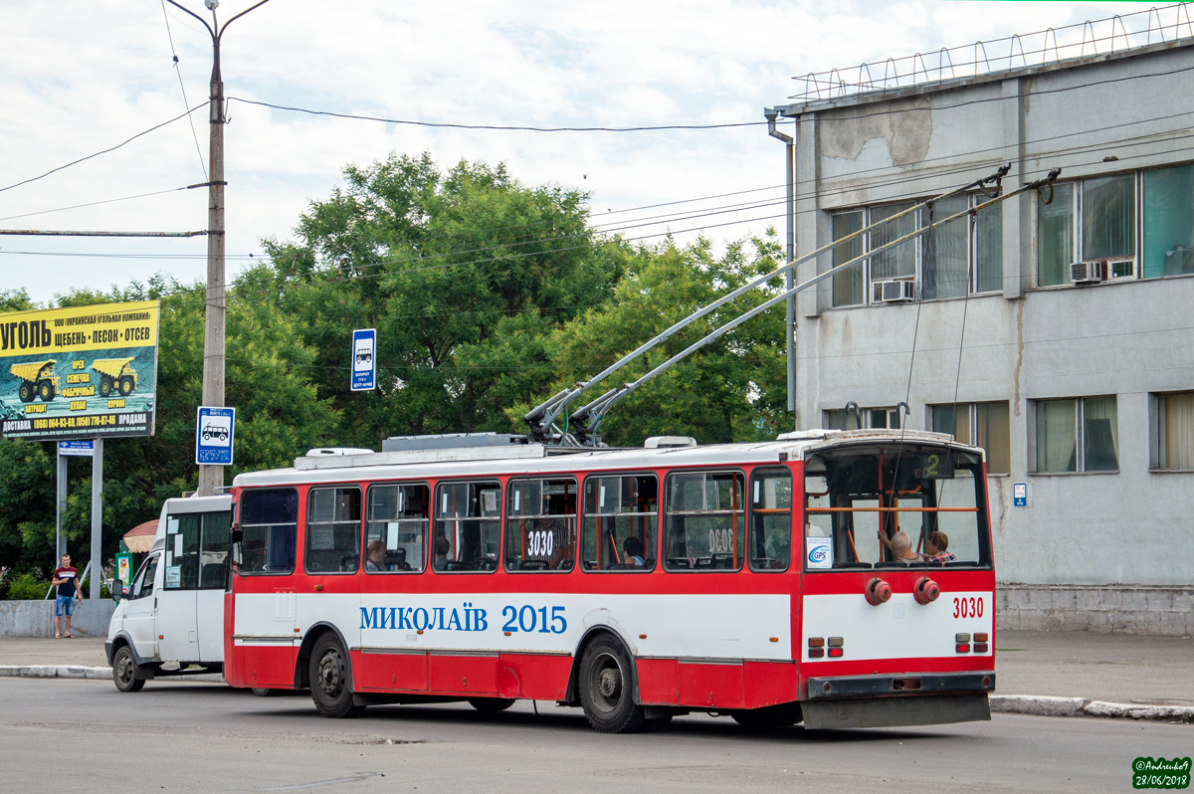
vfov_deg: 17.5
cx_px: 597
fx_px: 2585
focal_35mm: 78
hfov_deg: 26.0
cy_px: 397
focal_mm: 52
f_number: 6.3
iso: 200
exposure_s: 1/640
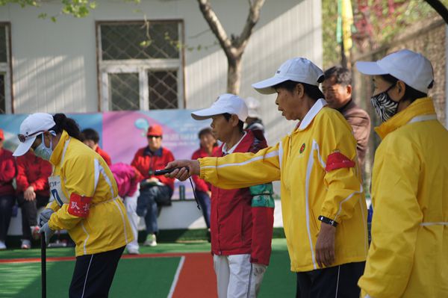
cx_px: 224
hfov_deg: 13.7
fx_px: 1865
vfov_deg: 9.1
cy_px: 149
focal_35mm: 150
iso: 100
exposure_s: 1/160
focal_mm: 100
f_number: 4.5
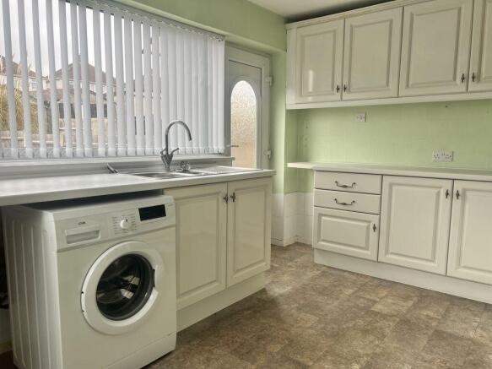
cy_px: 184
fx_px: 369
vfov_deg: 53.0
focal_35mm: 26
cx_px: 246
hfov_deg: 67.3
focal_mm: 5.7
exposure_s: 1/100
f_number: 1.5
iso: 40
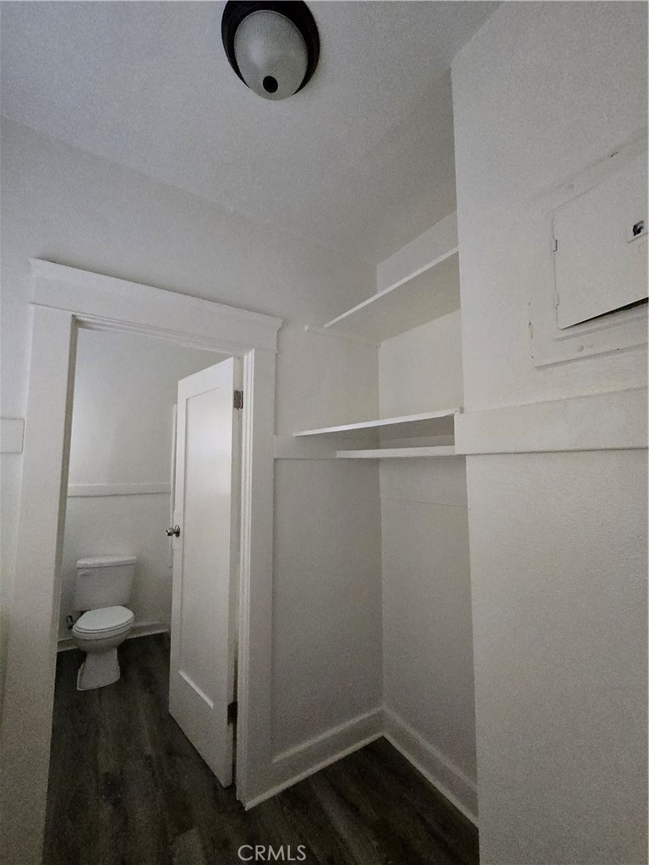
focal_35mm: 13
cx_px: 324
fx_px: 325
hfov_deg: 89.9
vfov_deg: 106.2
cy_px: 432
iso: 1000
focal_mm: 2.2
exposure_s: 1/60
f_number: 2.2
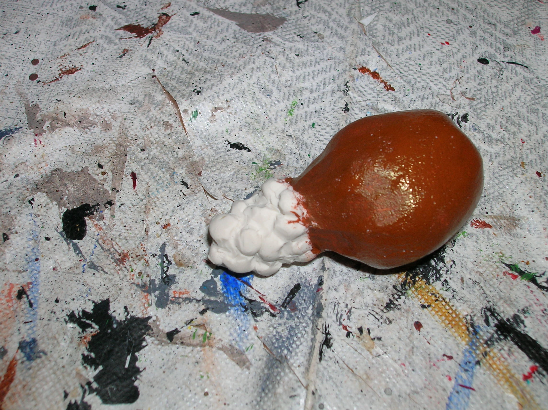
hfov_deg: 41.3
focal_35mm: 46
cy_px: 205
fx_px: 728
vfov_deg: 31.5
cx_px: 274
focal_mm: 7.7
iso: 50
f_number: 5.4
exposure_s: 1/60.1
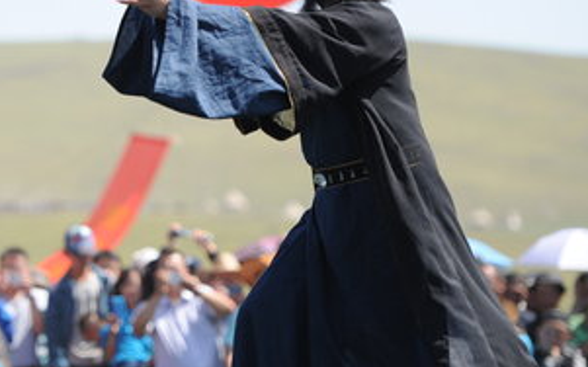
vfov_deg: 5.0
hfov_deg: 7.9
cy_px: 151
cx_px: 84
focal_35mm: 264
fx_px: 4230
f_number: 2.8
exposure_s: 1/2500
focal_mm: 130
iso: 320
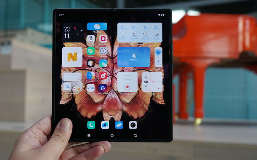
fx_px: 350
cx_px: 106
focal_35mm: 50
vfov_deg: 25.8
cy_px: 82
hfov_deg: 40.2
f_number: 5.6
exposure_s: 1/160
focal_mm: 35
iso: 1600
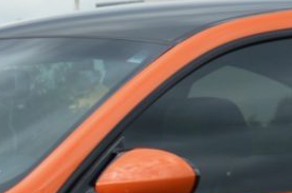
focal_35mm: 613
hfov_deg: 3.4
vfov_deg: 2.2
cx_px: 23
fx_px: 4961
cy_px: 216
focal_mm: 55
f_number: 5.6
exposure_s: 1/125
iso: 110
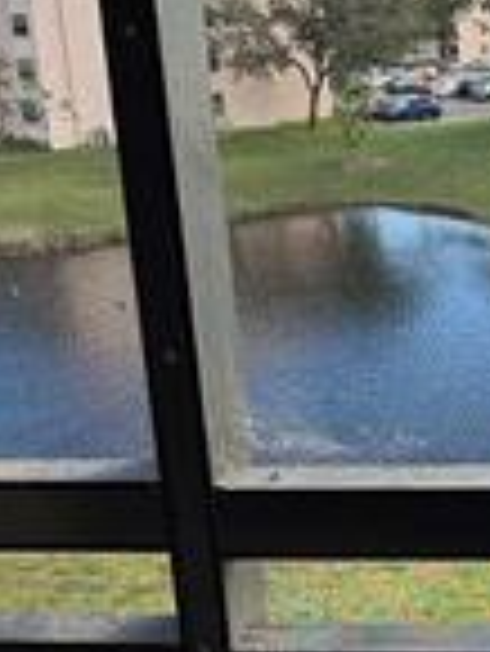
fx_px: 1093
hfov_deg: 23.4
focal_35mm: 58
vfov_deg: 33.0
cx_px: 562
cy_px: 243
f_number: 2.2
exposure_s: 1/590
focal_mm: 2.22
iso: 50
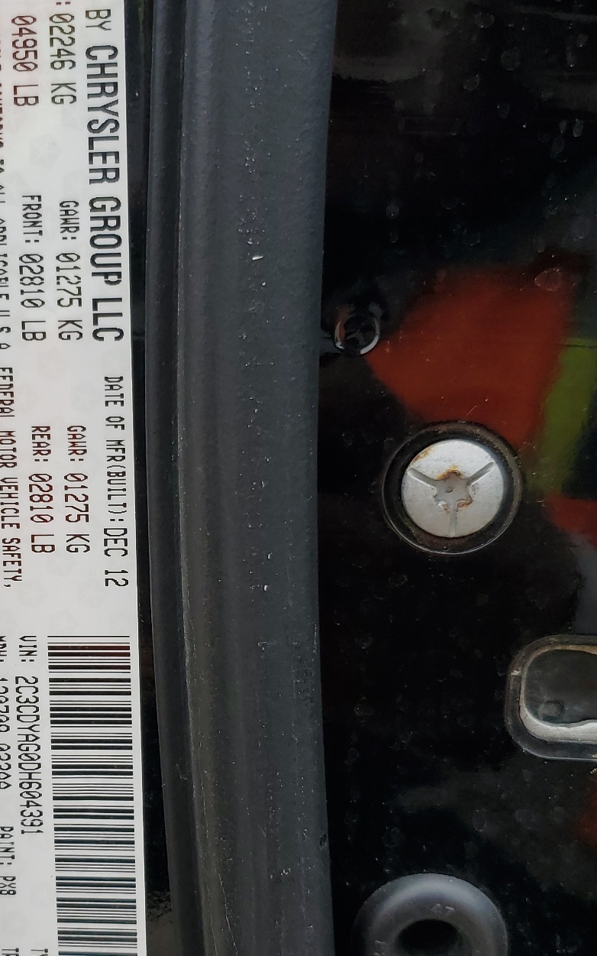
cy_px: 550
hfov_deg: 26.9
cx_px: 120
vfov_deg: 42.5
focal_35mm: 47
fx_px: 1223
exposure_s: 1/2000
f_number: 1.5
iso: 50
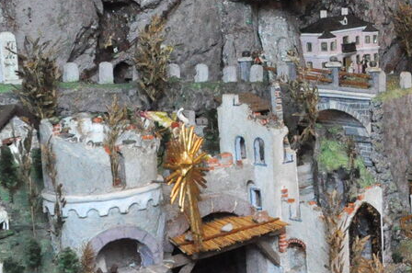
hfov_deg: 17.7
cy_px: 6
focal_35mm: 109
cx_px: 521
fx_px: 1245
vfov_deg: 12.4
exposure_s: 1/60
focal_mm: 20
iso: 3200
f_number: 11
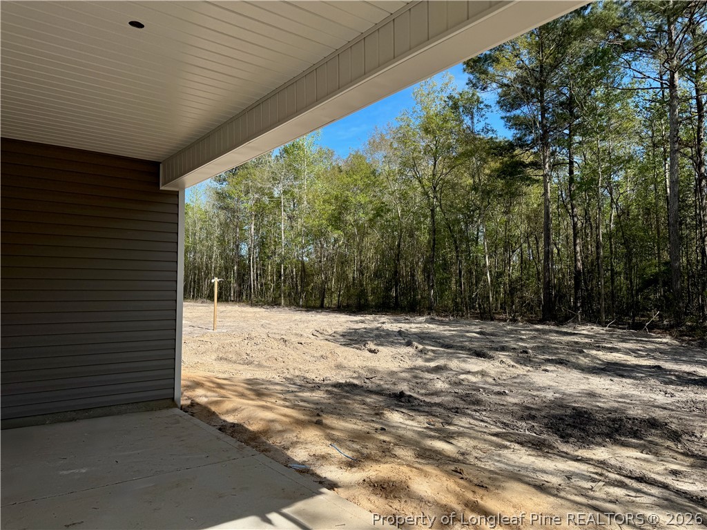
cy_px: 265
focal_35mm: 24
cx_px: 354
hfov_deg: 71.6
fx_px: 490
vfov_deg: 56.8
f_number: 1.78
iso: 80
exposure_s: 1/4950
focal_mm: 6.76
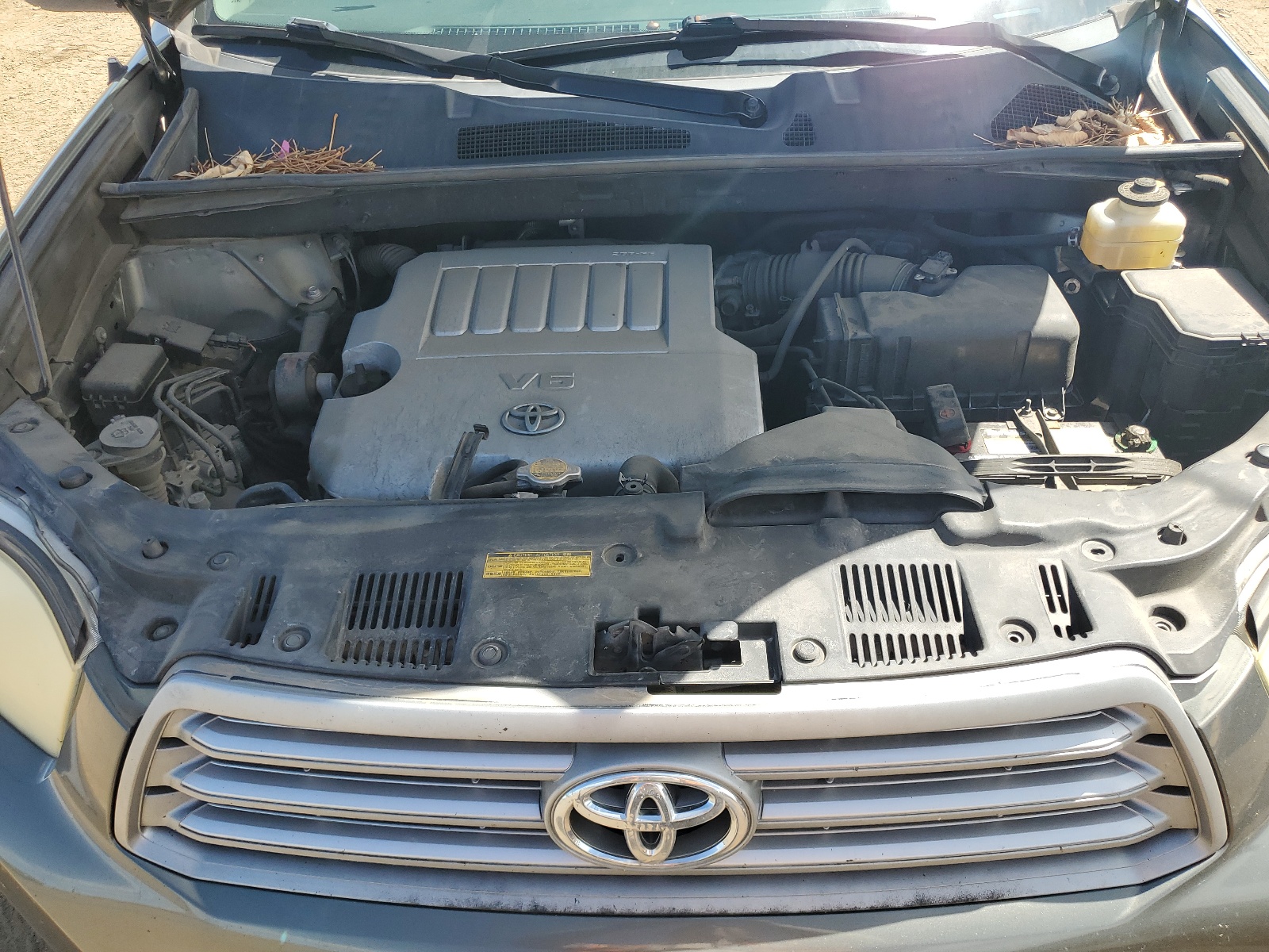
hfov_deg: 67.3
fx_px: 953
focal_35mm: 26
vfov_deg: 53.1
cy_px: 476
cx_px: 634
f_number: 1.5
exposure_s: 1/833
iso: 50
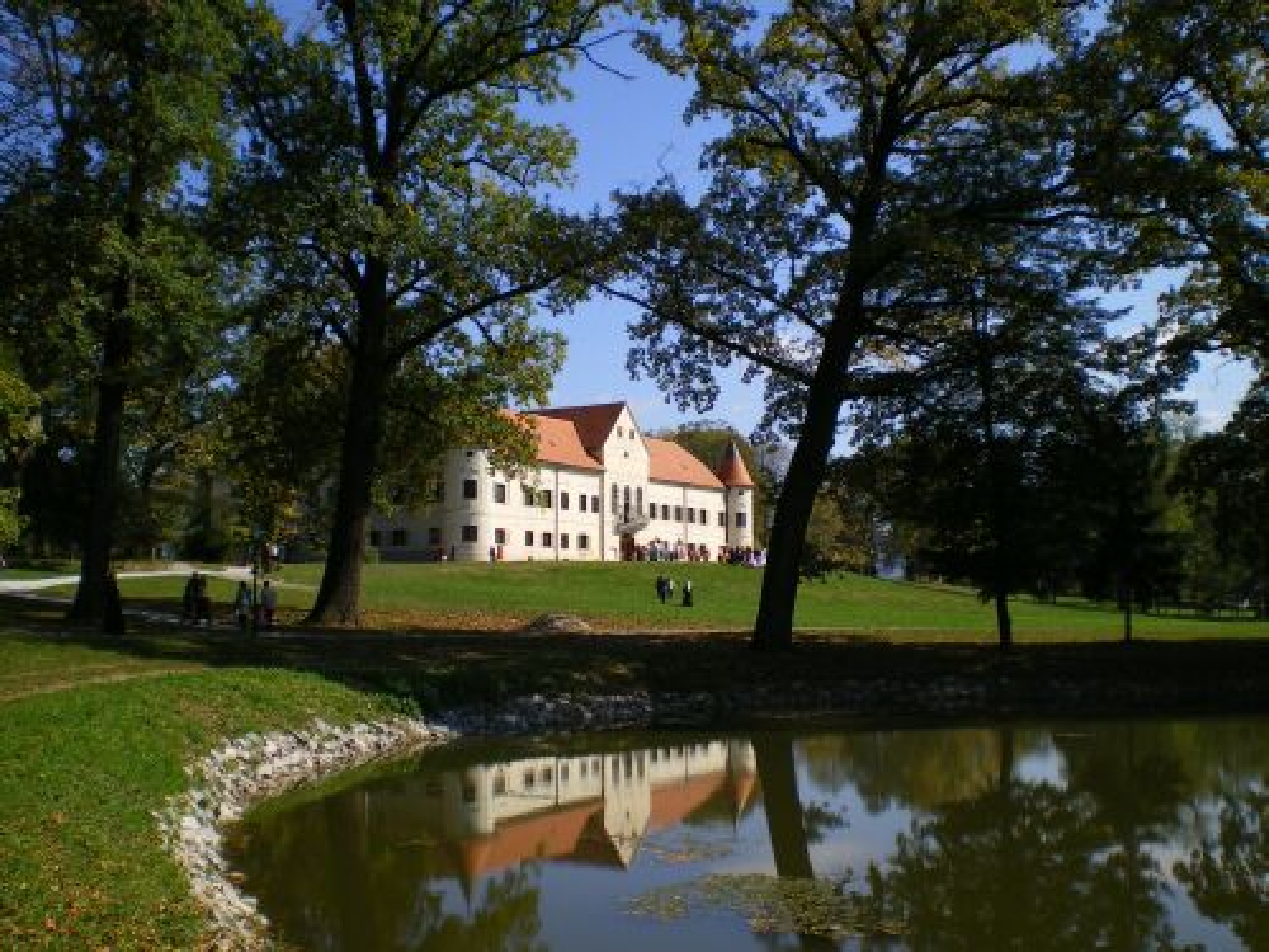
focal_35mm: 38
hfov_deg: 49.0
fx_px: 1393
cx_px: 634
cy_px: 476
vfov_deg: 37.7
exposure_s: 1/400
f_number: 4.6
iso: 64
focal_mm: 6.3
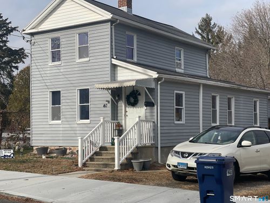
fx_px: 499
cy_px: 102
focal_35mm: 64
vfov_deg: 22.9
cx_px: 135
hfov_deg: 30.3
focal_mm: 7.5
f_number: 2.2
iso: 32
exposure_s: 1/1845
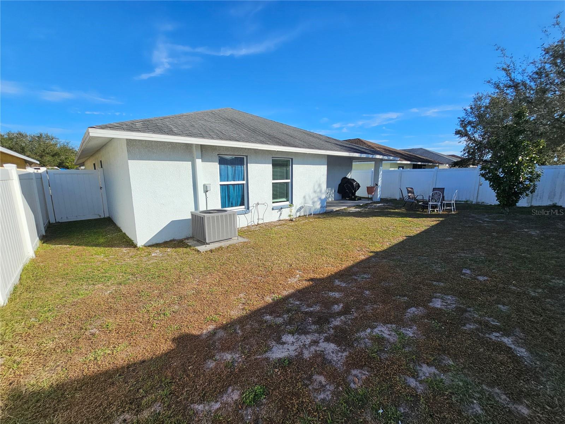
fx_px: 212
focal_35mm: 13
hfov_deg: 106.2
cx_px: 282
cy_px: 212
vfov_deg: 89.9
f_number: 2.2
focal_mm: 2.2
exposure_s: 1/2234
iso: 50
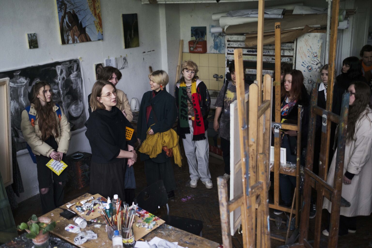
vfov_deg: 37.9
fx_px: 362
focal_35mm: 35
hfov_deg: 54.4
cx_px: 186
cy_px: 124
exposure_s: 1/640
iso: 1600
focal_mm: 23
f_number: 1.4
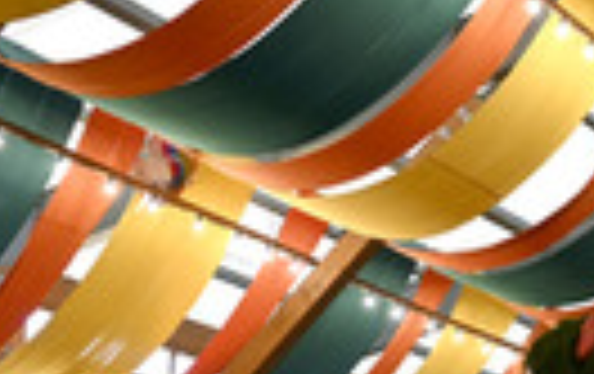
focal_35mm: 125
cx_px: 945
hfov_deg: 15.2
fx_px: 2027
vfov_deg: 10.3
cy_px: 473
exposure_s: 1/125
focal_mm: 24
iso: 1600
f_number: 4
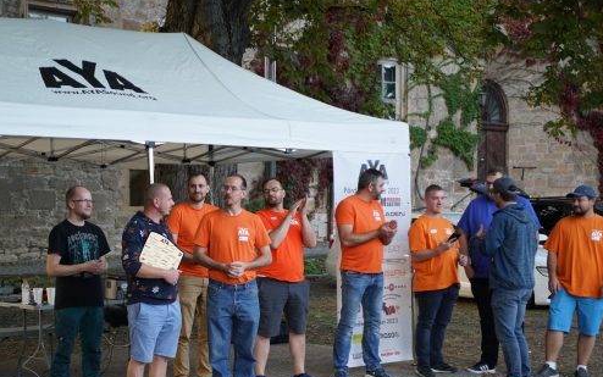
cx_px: 190
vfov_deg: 19.9
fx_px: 1068
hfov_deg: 31.2
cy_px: 278
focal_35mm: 65
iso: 320
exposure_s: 1/200
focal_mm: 45
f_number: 2.8
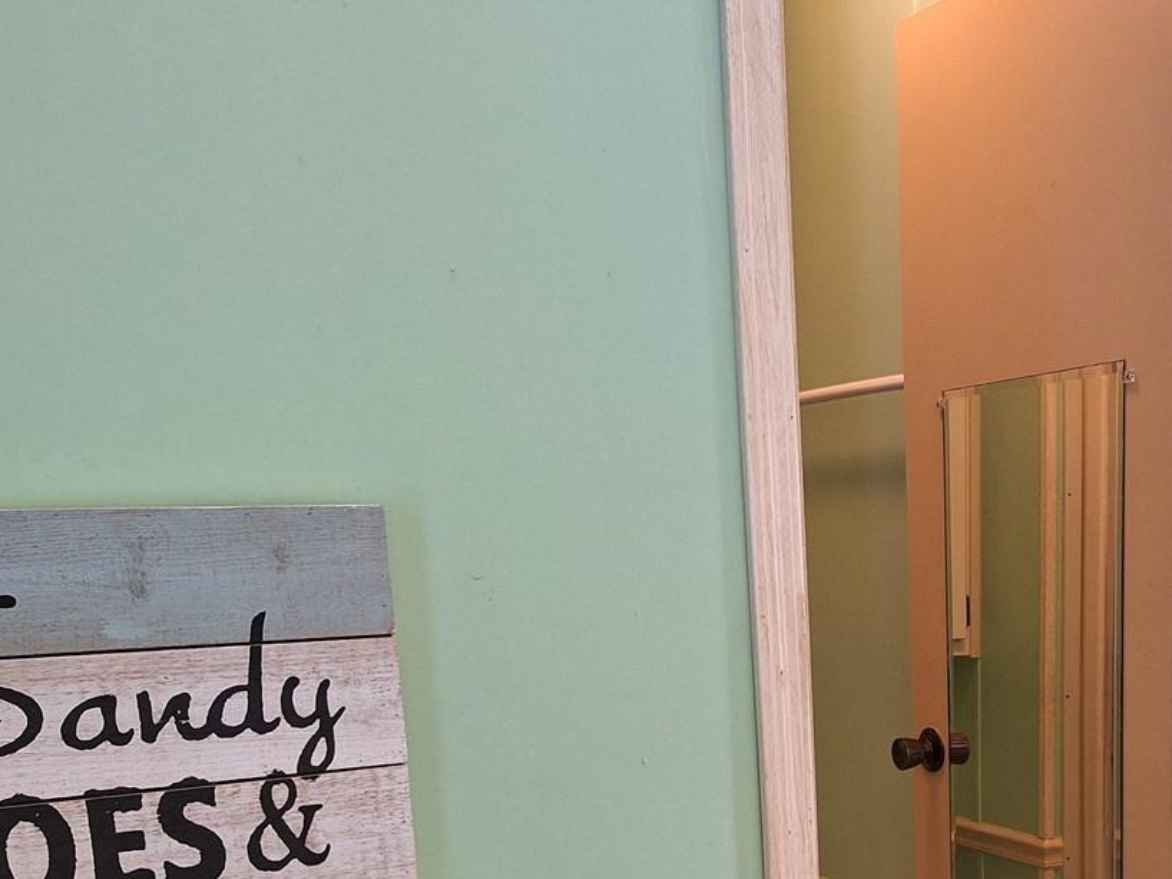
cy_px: 835
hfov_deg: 40.0
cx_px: 974
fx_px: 1523
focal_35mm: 45
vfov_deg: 30.4
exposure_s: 1/40
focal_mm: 5.54
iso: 160
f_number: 1.8
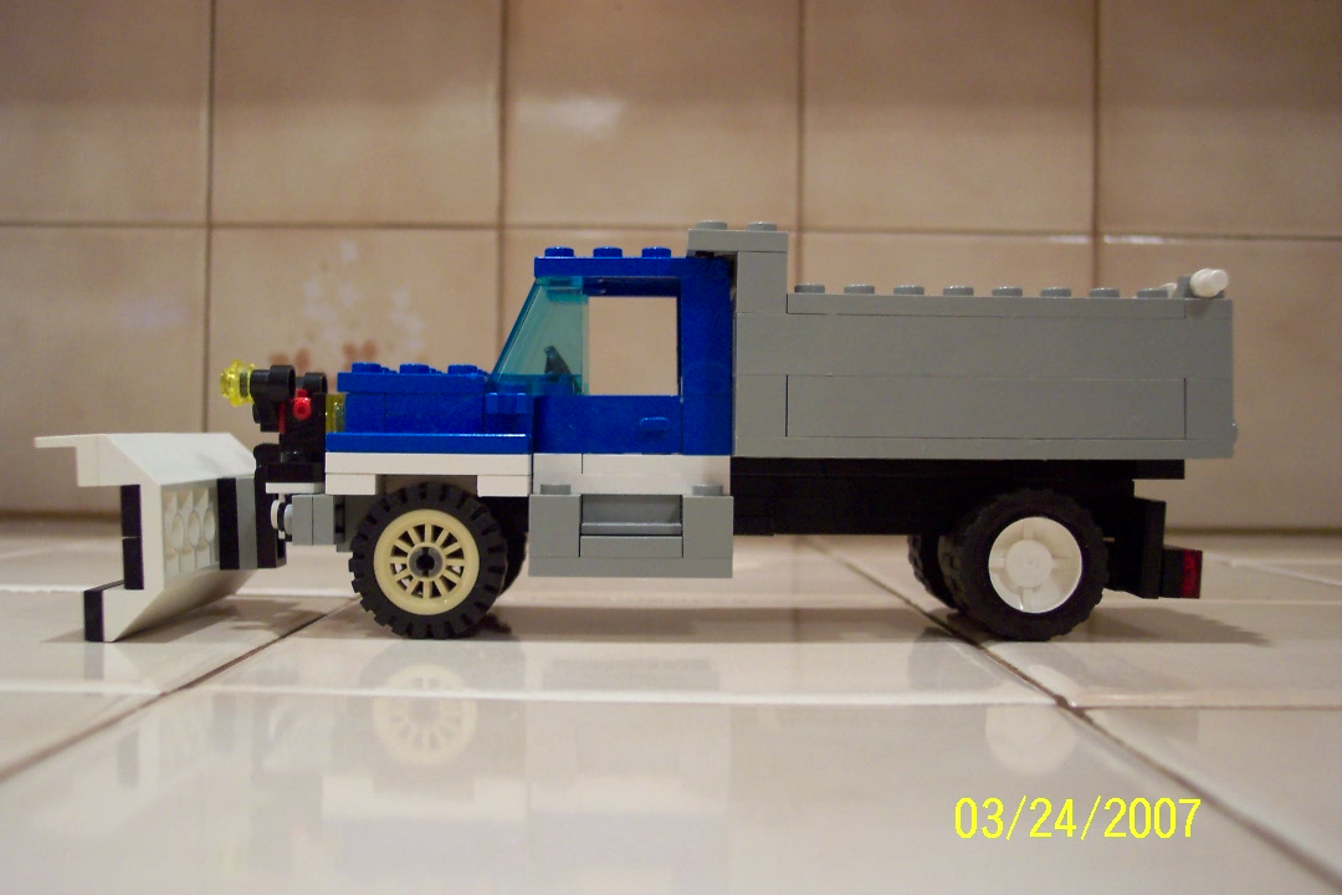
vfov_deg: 35.1
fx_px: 1416
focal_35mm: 38
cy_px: 448
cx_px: 671
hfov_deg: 50.7
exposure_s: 1/30
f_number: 2.8
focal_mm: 8
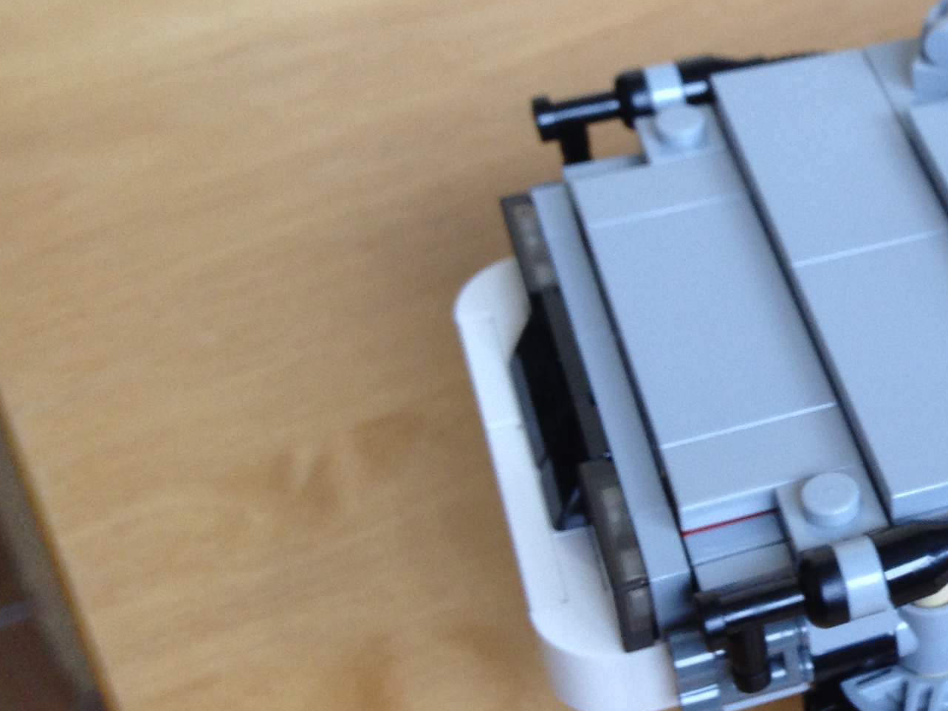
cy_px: 236
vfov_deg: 16.6
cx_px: 1194
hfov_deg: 20.3
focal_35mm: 89
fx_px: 2437
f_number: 2.4
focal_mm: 4.28
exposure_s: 1/20
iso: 100
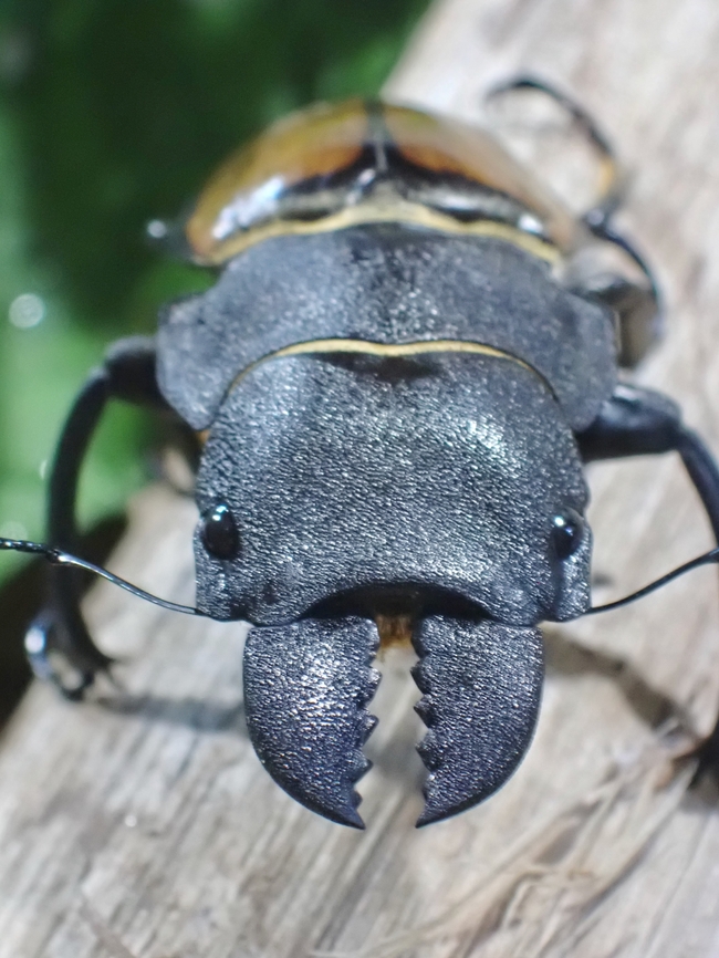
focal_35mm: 100
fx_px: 2768
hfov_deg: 14.8
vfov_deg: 19.6
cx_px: 360
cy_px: 479
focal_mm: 18
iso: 1600
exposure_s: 1/13
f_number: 4.9
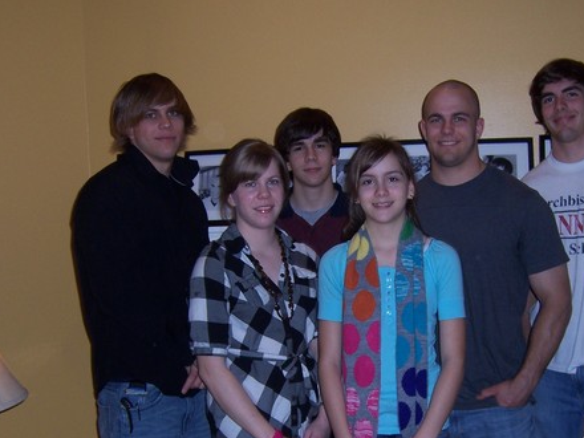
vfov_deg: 30.0
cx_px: 315
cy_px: 293
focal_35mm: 48
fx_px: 810
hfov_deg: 39.6
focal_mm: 5.5
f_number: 2.8
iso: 80
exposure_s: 1/60
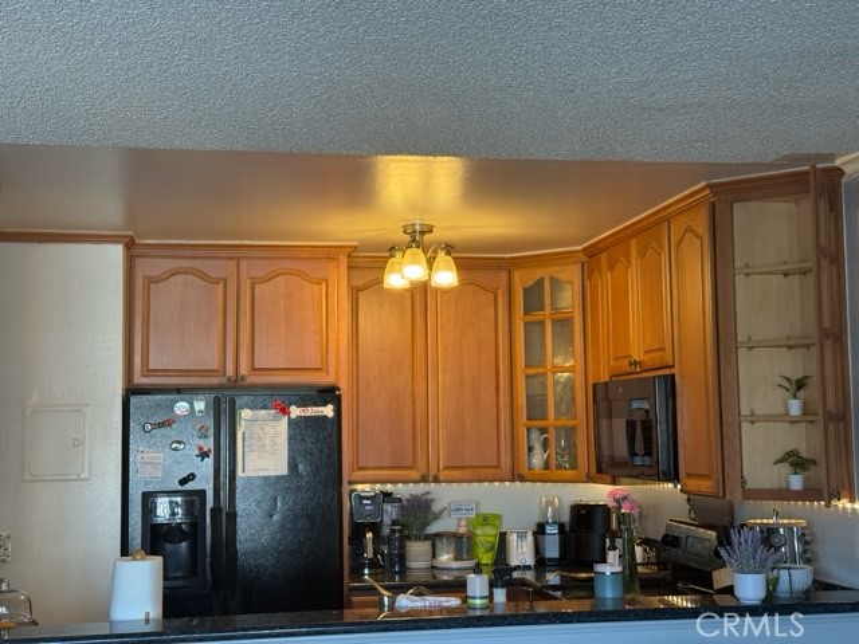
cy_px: 322
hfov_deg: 39.7
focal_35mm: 48
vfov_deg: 30.3
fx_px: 1191
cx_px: 430
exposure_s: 1/143
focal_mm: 6.76
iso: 160
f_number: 1.78
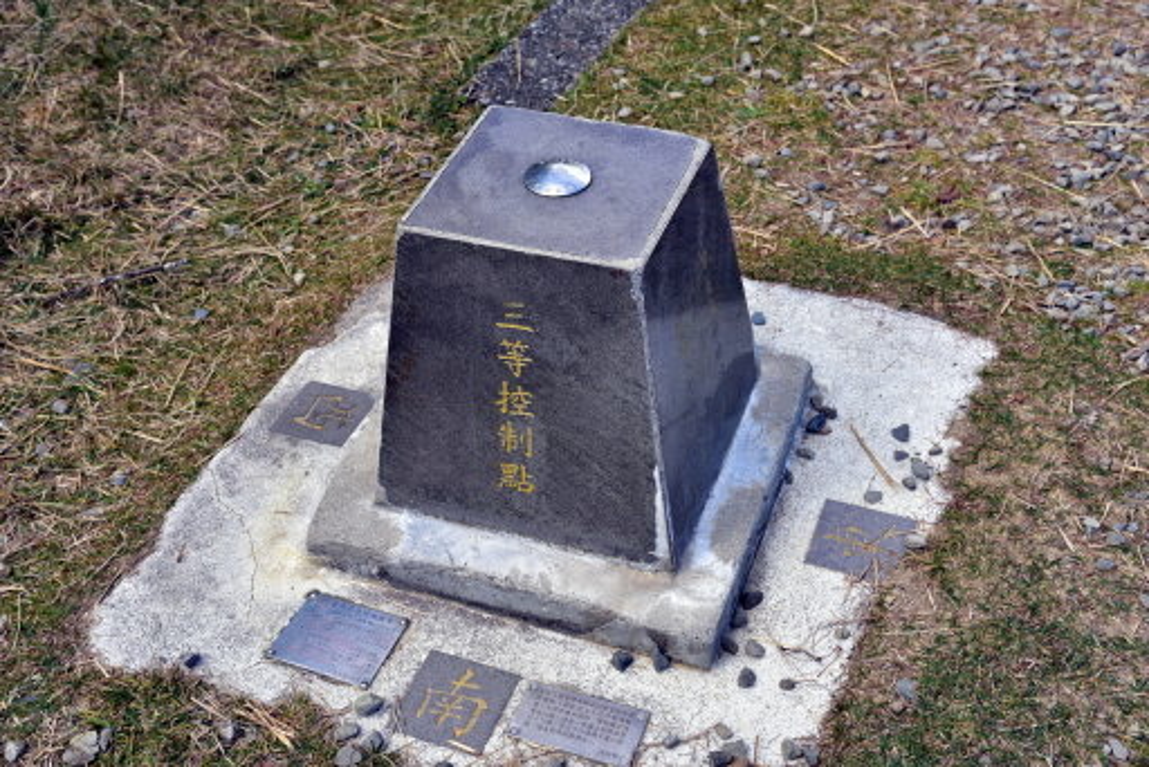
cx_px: 574
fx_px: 1469
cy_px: 384
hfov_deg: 42.7
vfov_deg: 29.3
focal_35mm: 46
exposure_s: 1/100
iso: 100
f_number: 6.3
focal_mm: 46
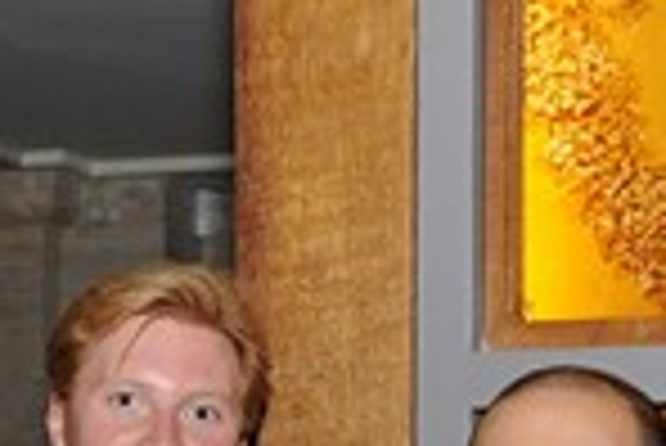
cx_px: 405
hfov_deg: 15.7
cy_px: 739
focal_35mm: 130
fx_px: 2407
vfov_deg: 10.1
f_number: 6.3
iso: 1250
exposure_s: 1/60
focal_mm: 35
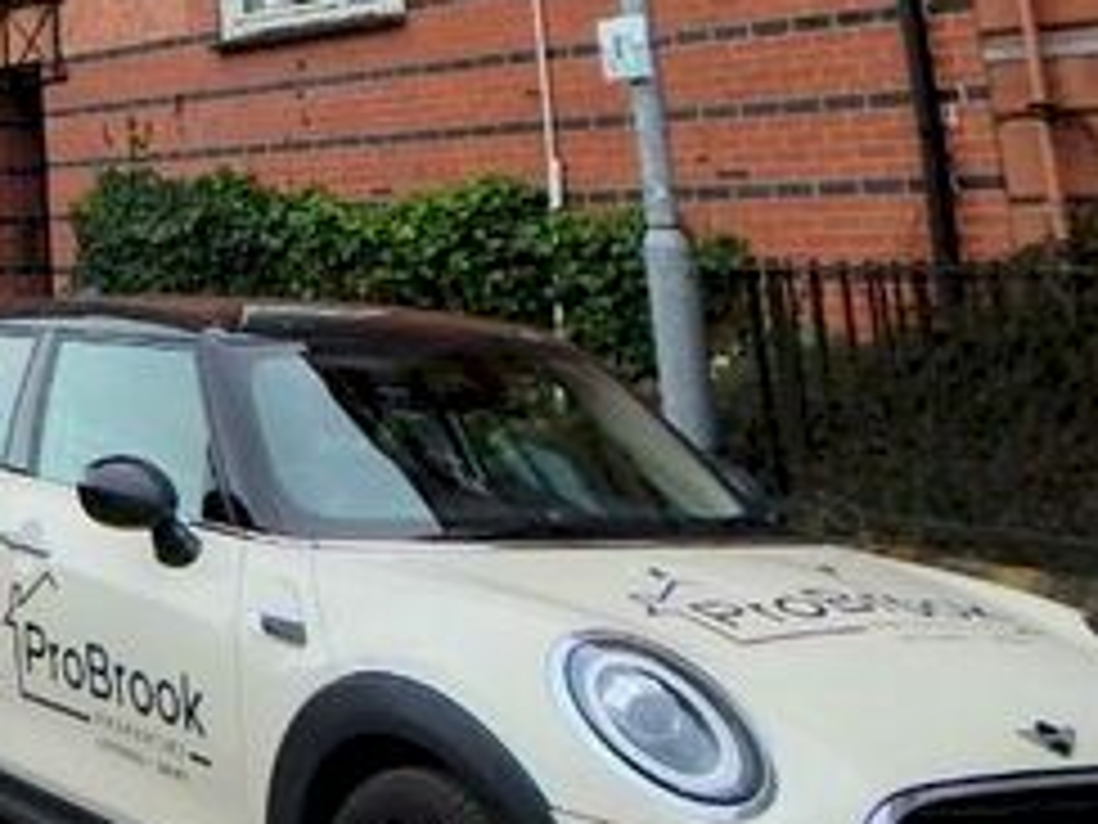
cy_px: -272
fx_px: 1998
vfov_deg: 21.0
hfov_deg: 26.1
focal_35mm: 63
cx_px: -338
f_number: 3
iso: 125
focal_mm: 4
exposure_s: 1/320
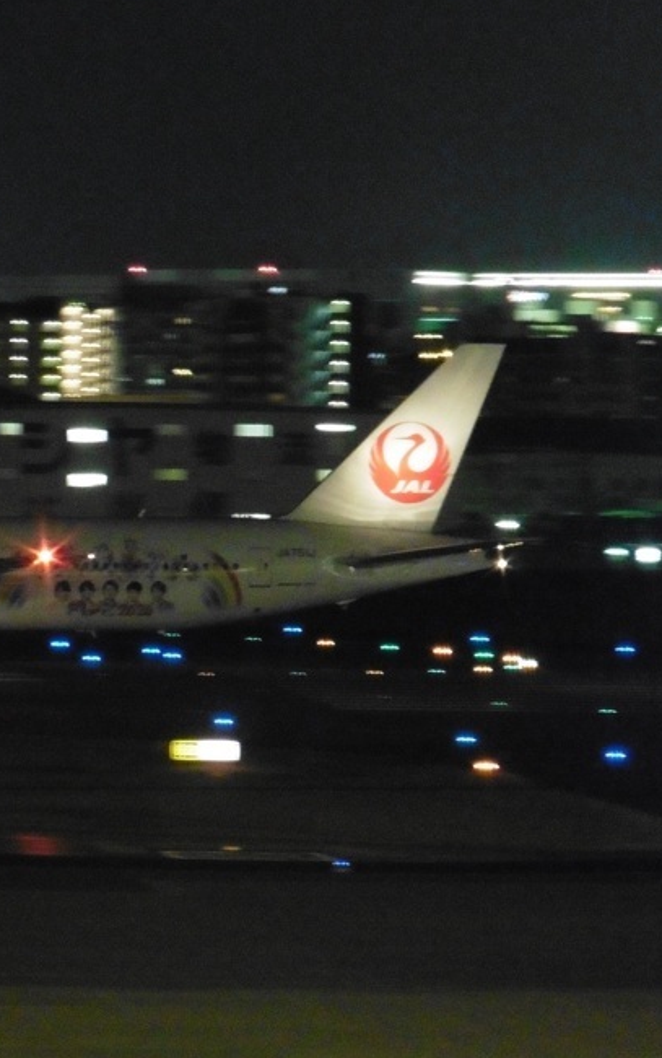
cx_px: -151
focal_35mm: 257
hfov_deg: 5.1
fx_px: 7409
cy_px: 539
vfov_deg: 8.2
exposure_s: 1/4
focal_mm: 27.6
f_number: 5.4
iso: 1600
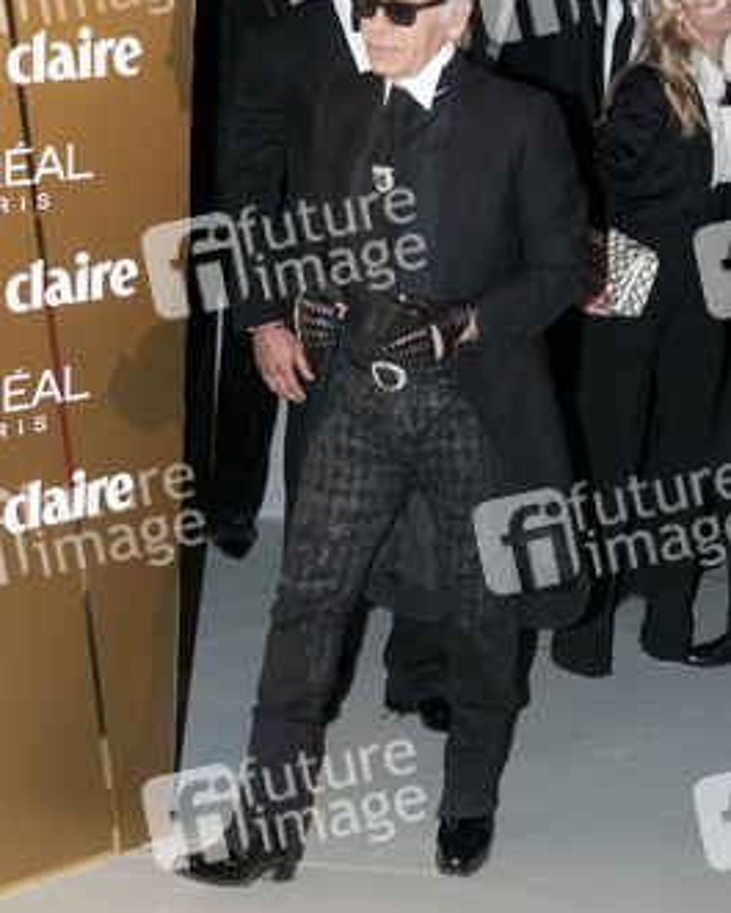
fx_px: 2070
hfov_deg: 20.0
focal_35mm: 77
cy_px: 392
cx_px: 366
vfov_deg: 24.9
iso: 800
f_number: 3.5
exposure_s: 1/250
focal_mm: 45
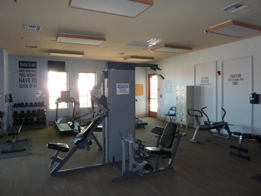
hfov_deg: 69.4
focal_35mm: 25
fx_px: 188
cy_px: 98
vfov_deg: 54.9
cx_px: 130
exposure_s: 1/30
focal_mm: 4.1
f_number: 3.3
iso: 320
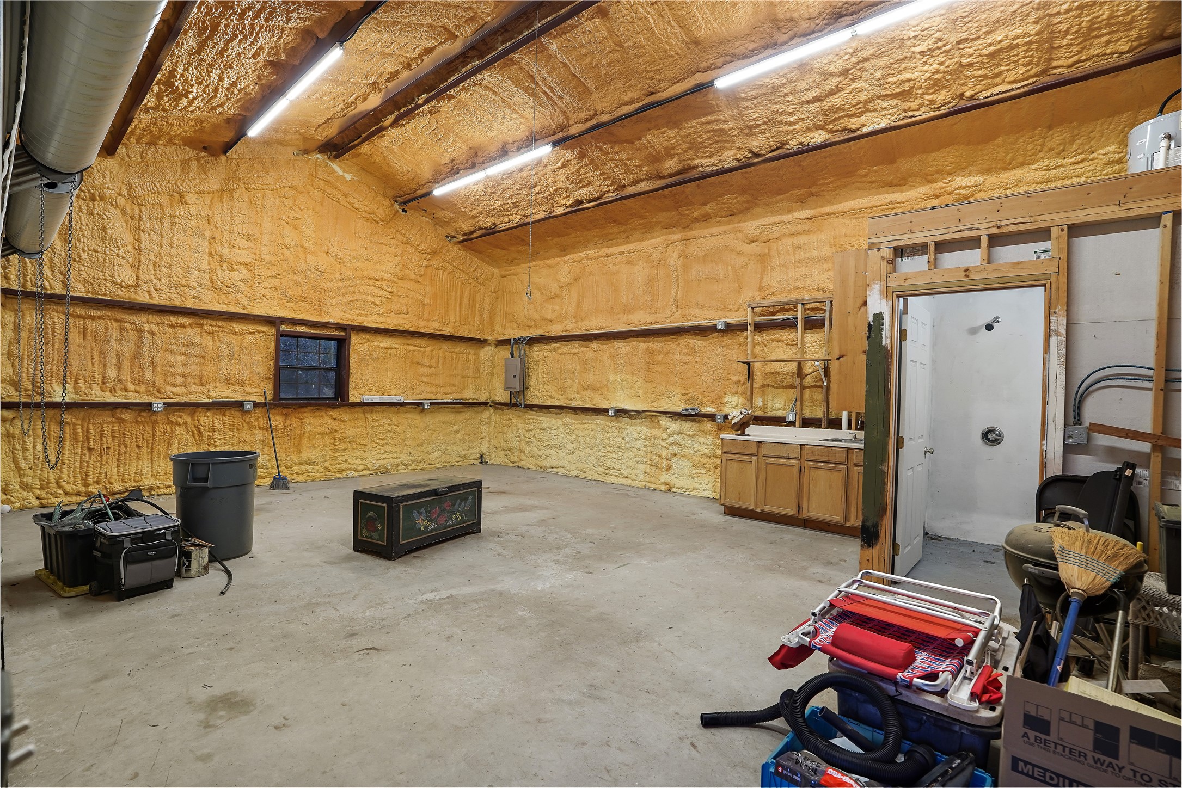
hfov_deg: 96.7
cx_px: 591
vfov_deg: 73.8
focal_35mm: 16
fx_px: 525
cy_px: 394
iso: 640
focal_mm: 16
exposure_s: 1/60
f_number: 5.6
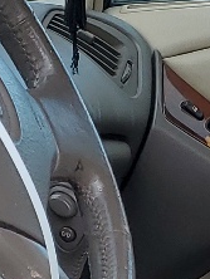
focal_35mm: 187
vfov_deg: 10.3
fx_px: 1510
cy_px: 367
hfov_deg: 7.9
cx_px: 192
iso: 50
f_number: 1.5
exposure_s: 1/526
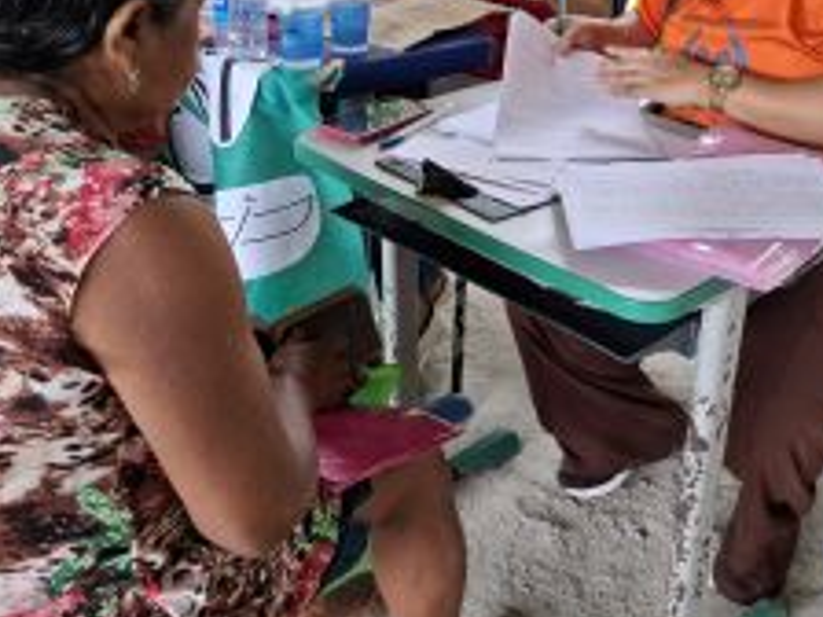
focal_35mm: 41
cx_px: 492
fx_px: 975
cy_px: 209
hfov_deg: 45.5
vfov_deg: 34.8
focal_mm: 5.54
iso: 160
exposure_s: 1/120
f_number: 1.8
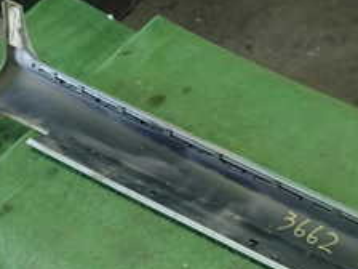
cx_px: 364
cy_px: 291
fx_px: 693
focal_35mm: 67
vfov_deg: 20.9
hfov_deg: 27.2
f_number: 2
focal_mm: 4.5
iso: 250
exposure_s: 1/30
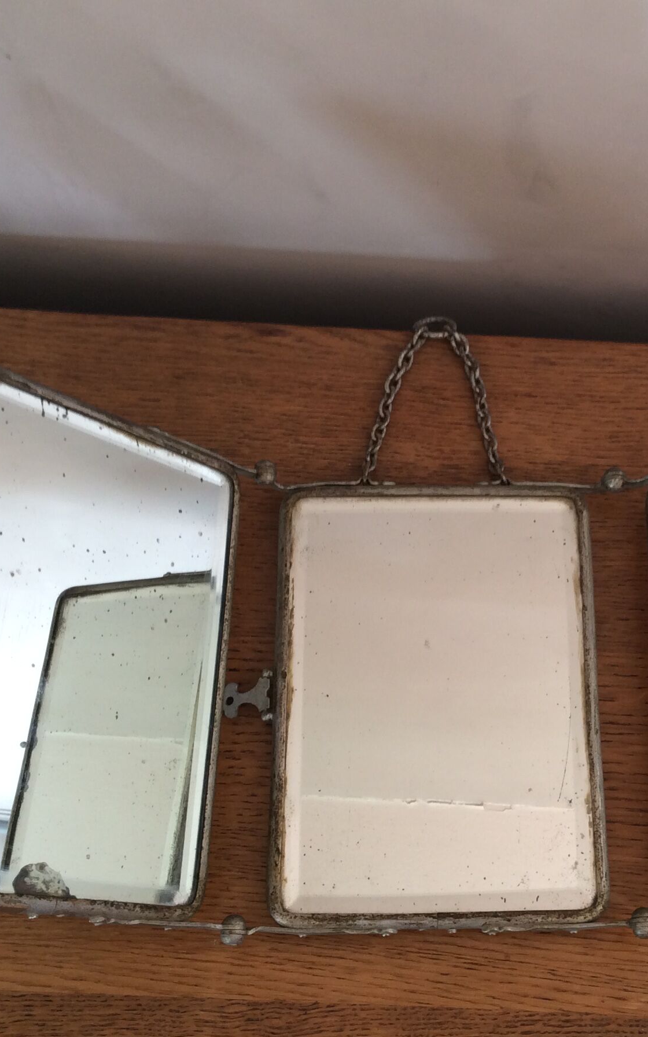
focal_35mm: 49
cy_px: 523
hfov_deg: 26.1
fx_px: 1385
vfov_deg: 41.1
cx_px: 455
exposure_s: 1/25
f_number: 2.4
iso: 32
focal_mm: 3.3
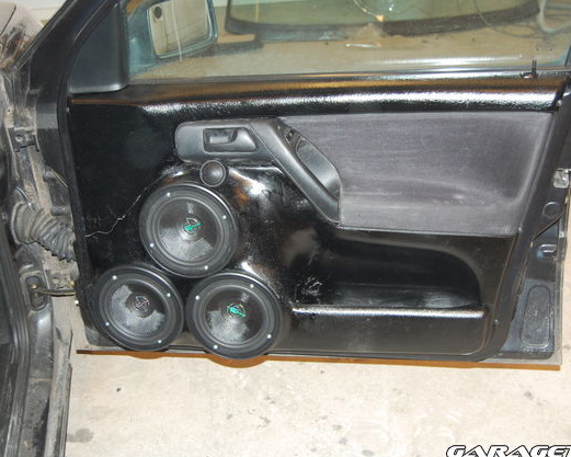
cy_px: 229
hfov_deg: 35.0
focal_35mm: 54
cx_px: 284
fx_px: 906
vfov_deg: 28.3
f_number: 4.5
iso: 400
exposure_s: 1/60
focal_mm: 31
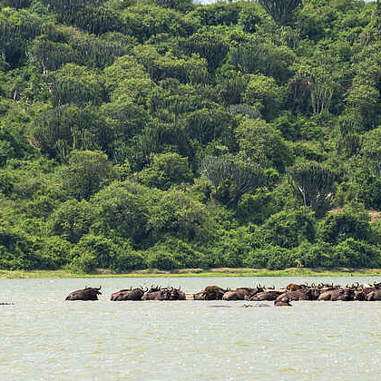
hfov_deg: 2.6
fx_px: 8430
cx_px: 99
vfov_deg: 2.6
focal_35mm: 677
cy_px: 198
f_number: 9
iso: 125
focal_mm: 380
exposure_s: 1/320
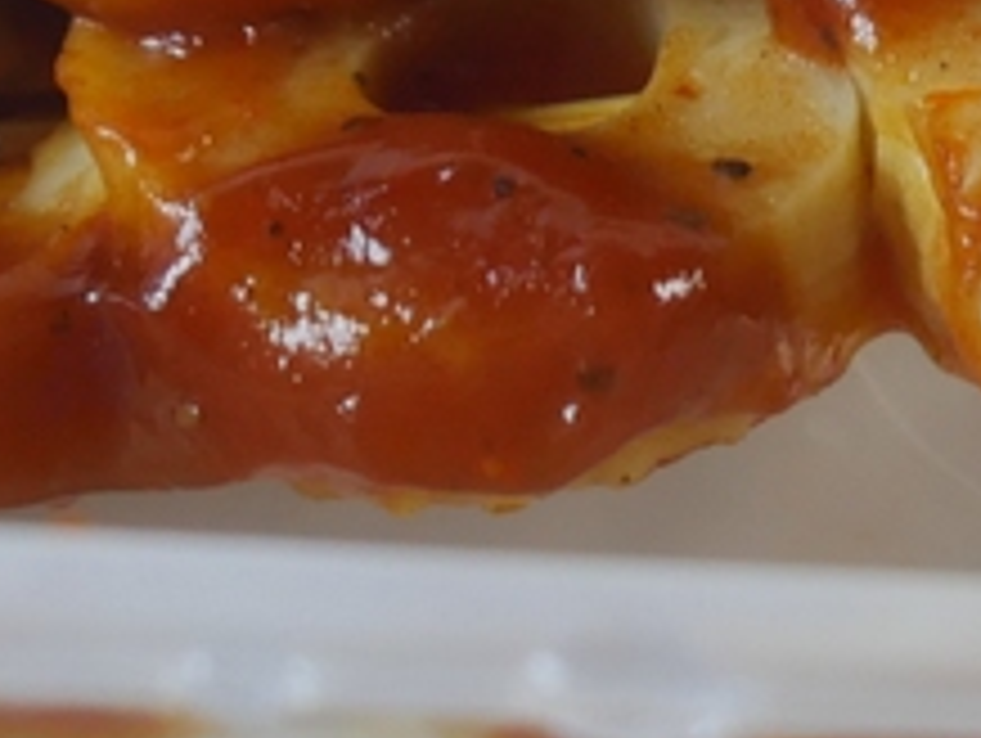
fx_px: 6242
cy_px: -641
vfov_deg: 6.6
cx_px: 1125
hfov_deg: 8.9
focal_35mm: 220
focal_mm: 20
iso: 400
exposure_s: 1/60
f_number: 4.5
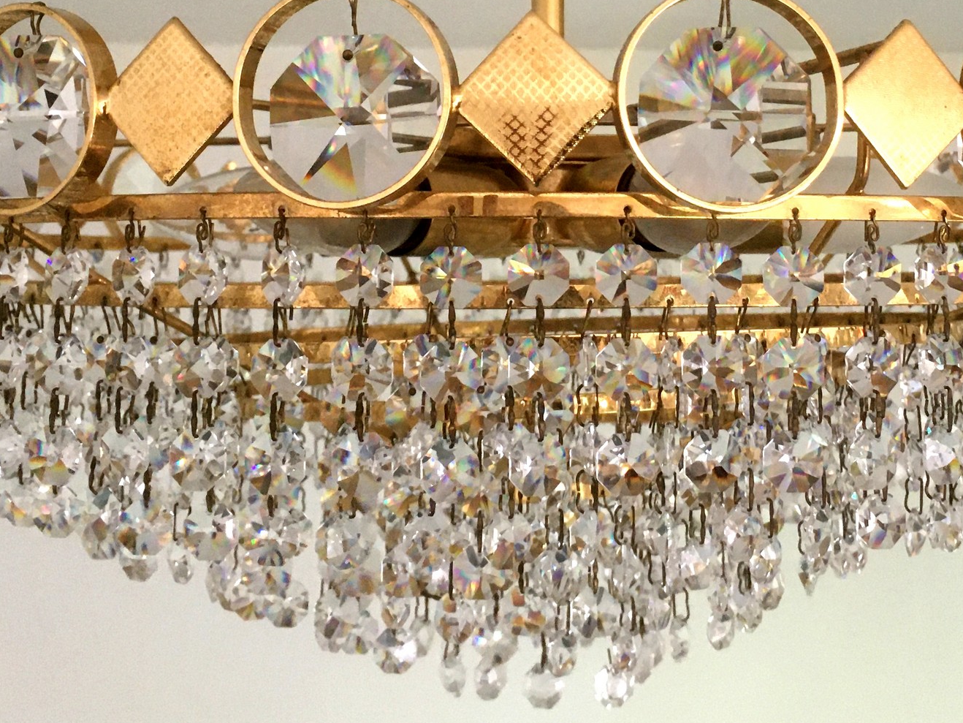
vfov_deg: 43.0
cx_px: 512
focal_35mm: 33
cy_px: 350
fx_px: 918
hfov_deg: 55.3
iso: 160
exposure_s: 1/33
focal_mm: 4.15
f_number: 2.2
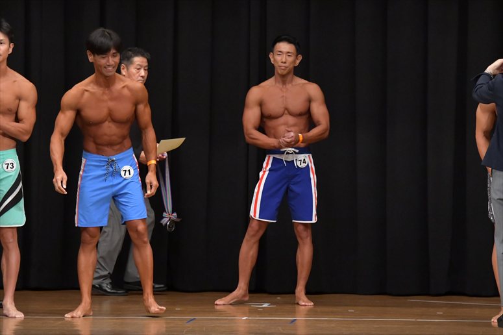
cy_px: 168
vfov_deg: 5.7
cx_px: 252
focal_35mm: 240
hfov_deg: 8.6
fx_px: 3352
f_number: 5.6
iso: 6400
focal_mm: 160
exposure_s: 1/400
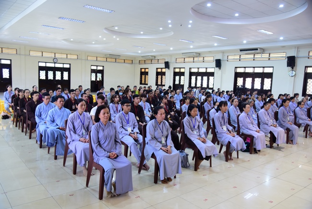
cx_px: 156
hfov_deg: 61.9
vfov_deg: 43.6
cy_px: 104
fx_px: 260
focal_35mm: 30
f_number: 4
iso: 800
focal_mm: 30
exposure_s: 1/25
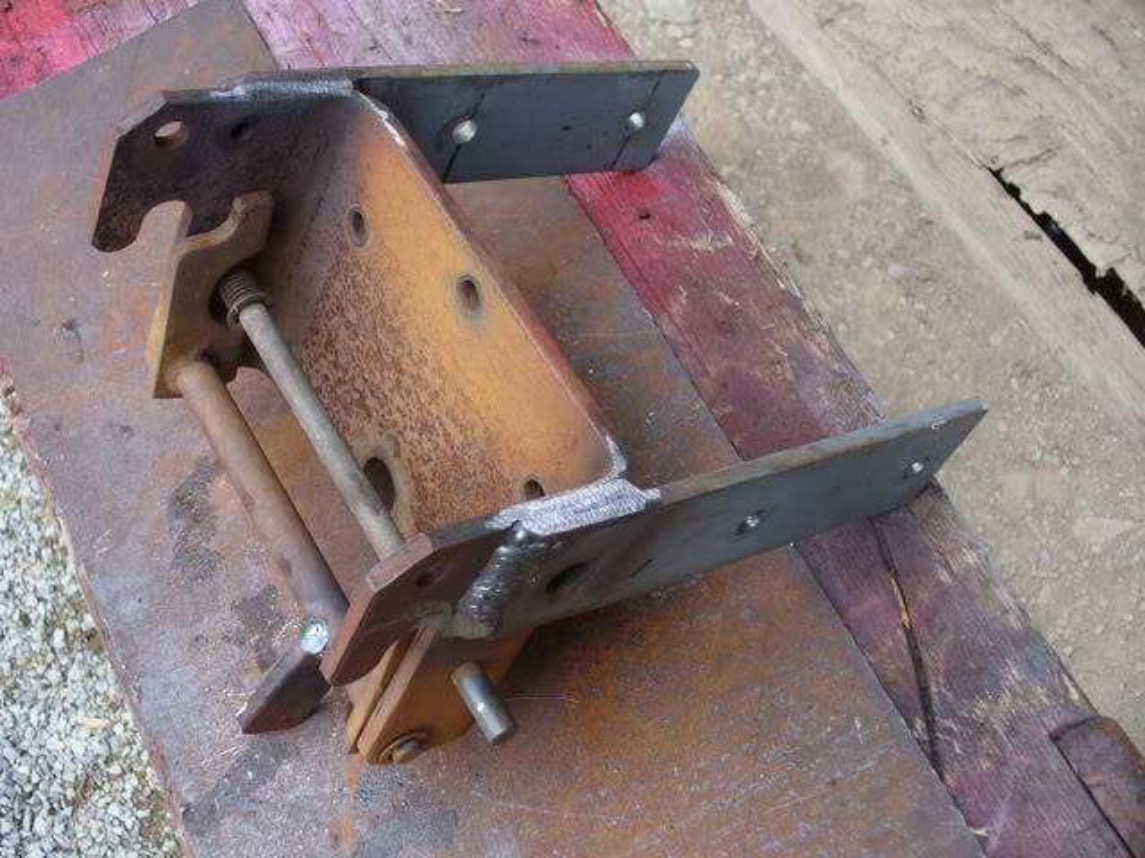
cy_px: 429
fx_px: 1588
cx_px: 572
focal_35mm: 48
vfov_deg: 30.3
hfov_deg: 39.7
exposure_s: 1/250
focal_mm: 7.9
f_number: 3
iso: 80
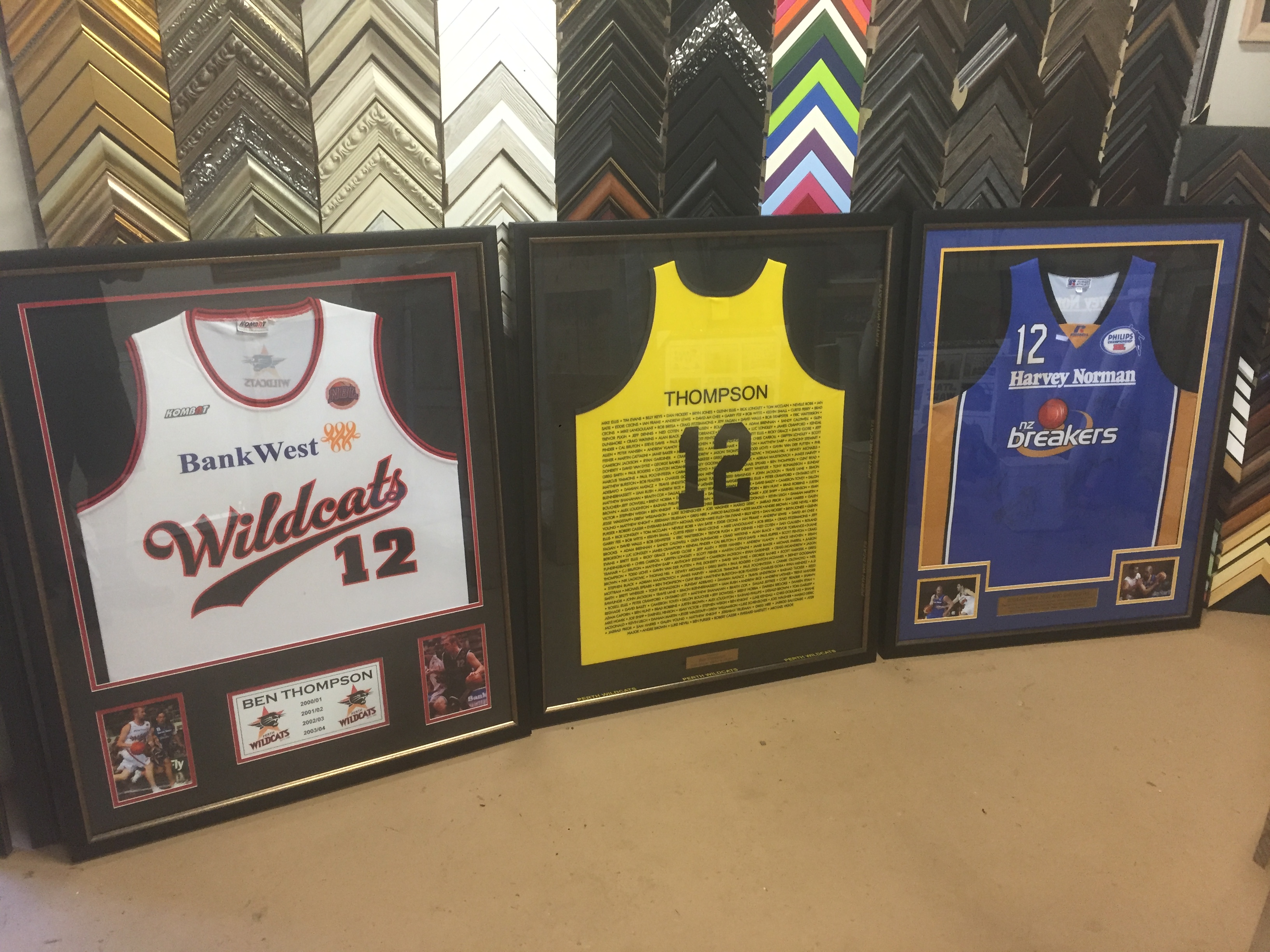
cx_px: 635
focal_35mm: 29
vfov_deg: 48.2
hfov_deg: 61.7
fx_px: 1064
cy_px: 476
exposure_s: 1/33
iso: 200
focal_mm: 4.15
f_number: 2.2
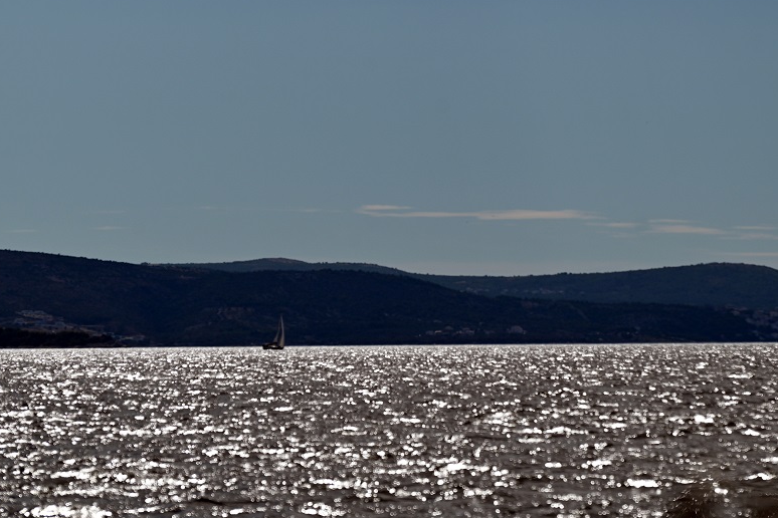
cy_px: 107
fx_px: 5986
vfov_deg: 5.0
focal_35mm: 277
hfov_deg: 7.4
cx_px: 477
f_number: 7.1
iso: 100
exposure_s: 1/1600
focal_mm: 165
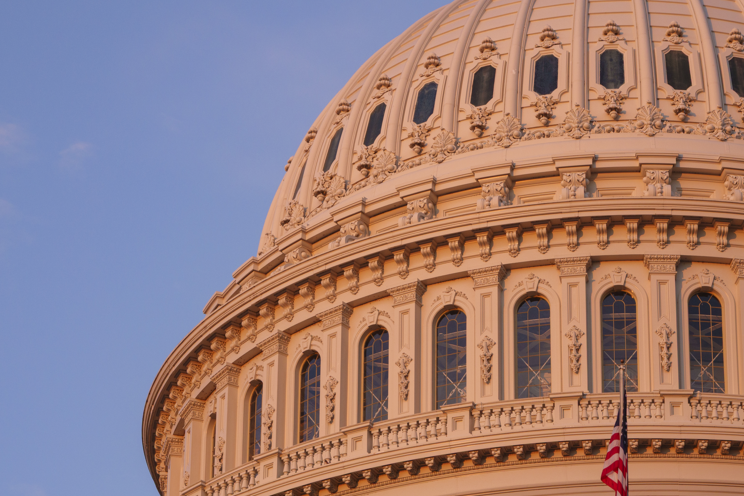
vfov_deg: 7.8
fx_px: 3658
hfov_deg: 11.6
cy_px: 248
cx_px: 385
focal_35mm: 177
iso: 100
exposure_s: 1/125
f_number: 5.6
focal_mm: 51.14
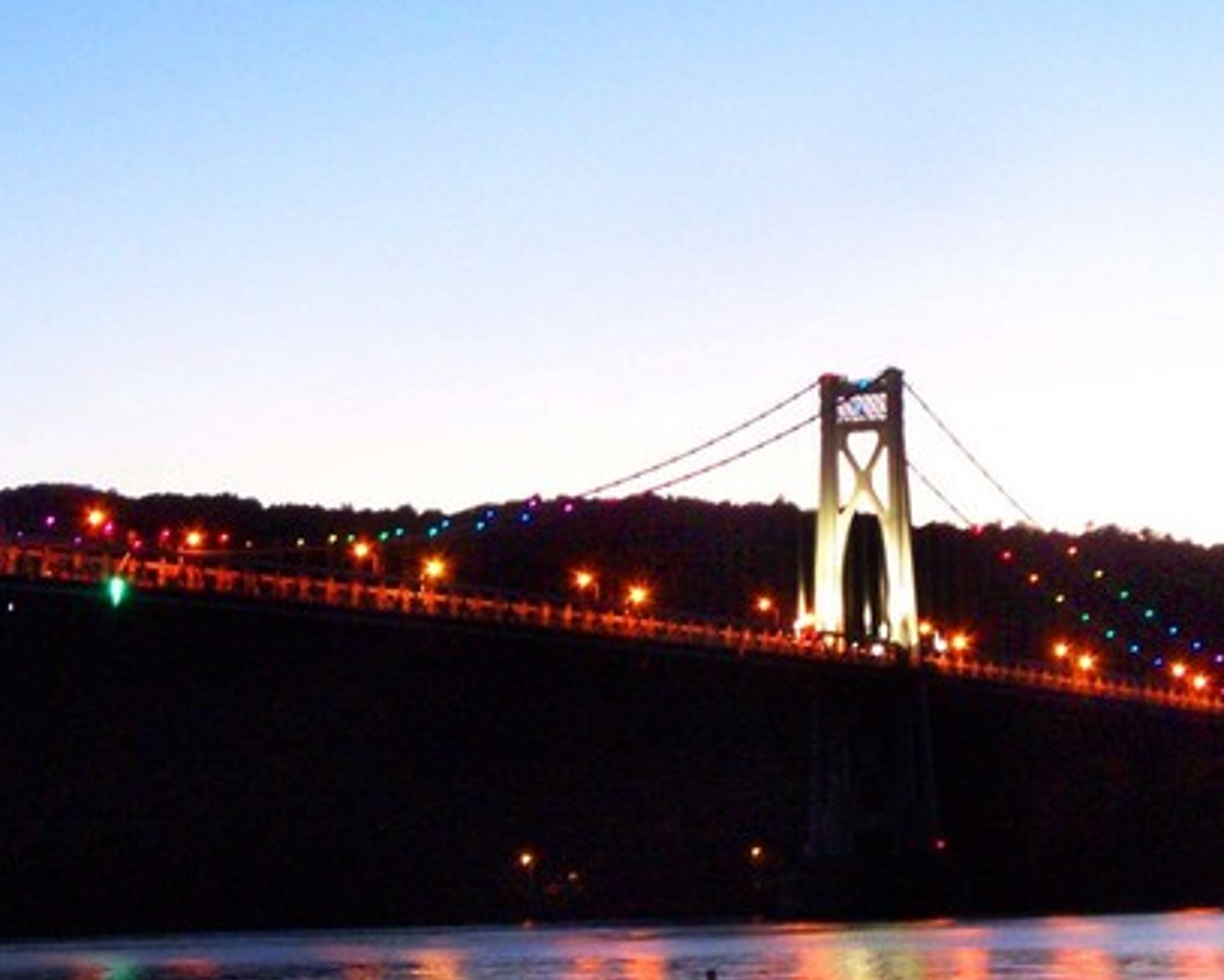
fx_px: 4059
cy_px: 661
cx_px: 764
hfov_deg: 17.1
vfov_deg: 13.7
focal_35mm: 112
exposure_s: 1.5
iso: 400
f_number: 8
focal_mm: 12.1
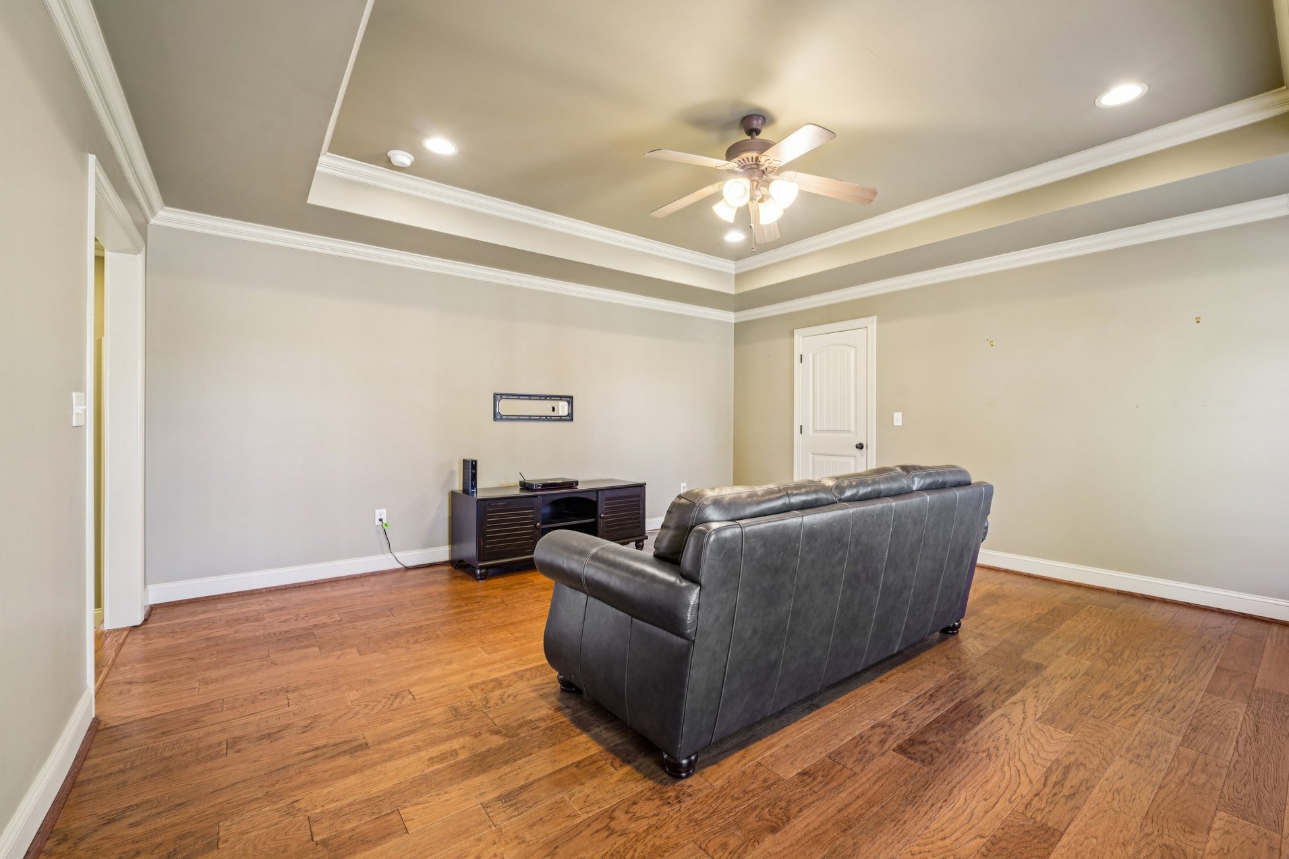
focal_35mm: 15
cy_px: 439
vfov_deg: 77.3
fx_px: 537
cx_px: 677
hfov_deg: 100.3
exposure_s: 1/4
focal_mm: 14
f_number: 8
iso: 400
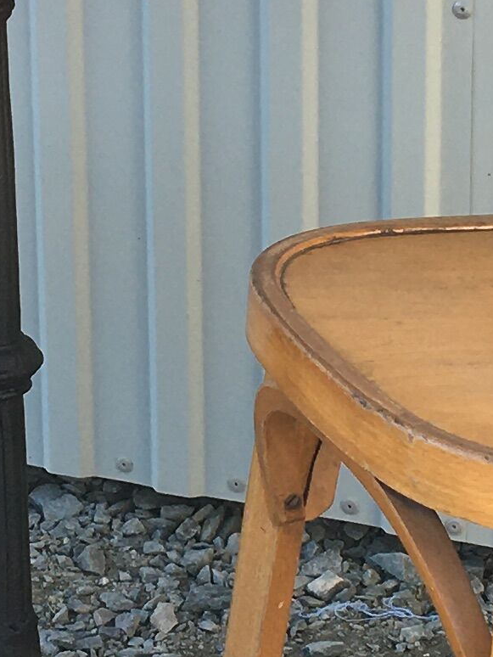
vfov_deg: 13.0
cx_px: 69
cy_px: 186
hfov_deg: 9.8
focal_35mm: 151
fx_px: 2866
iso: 25
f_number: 2.2
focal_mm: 4.15
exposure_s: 1/319
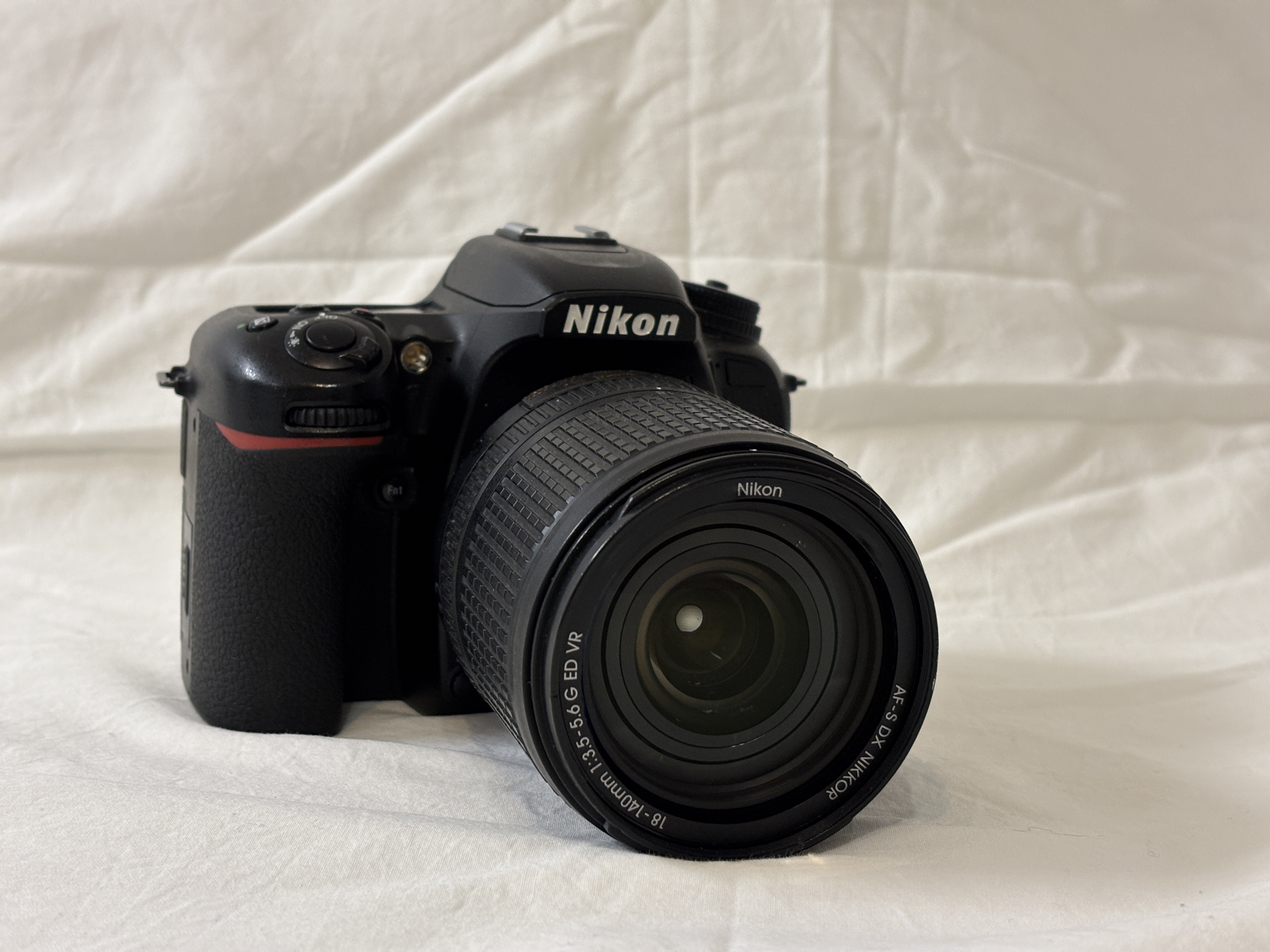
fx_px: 1908
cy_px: 476
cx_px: 635
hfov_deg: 36.8
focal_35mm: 52
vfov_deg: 28.0
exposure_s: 1/46
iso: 160
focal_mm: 5.96
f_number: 1.6
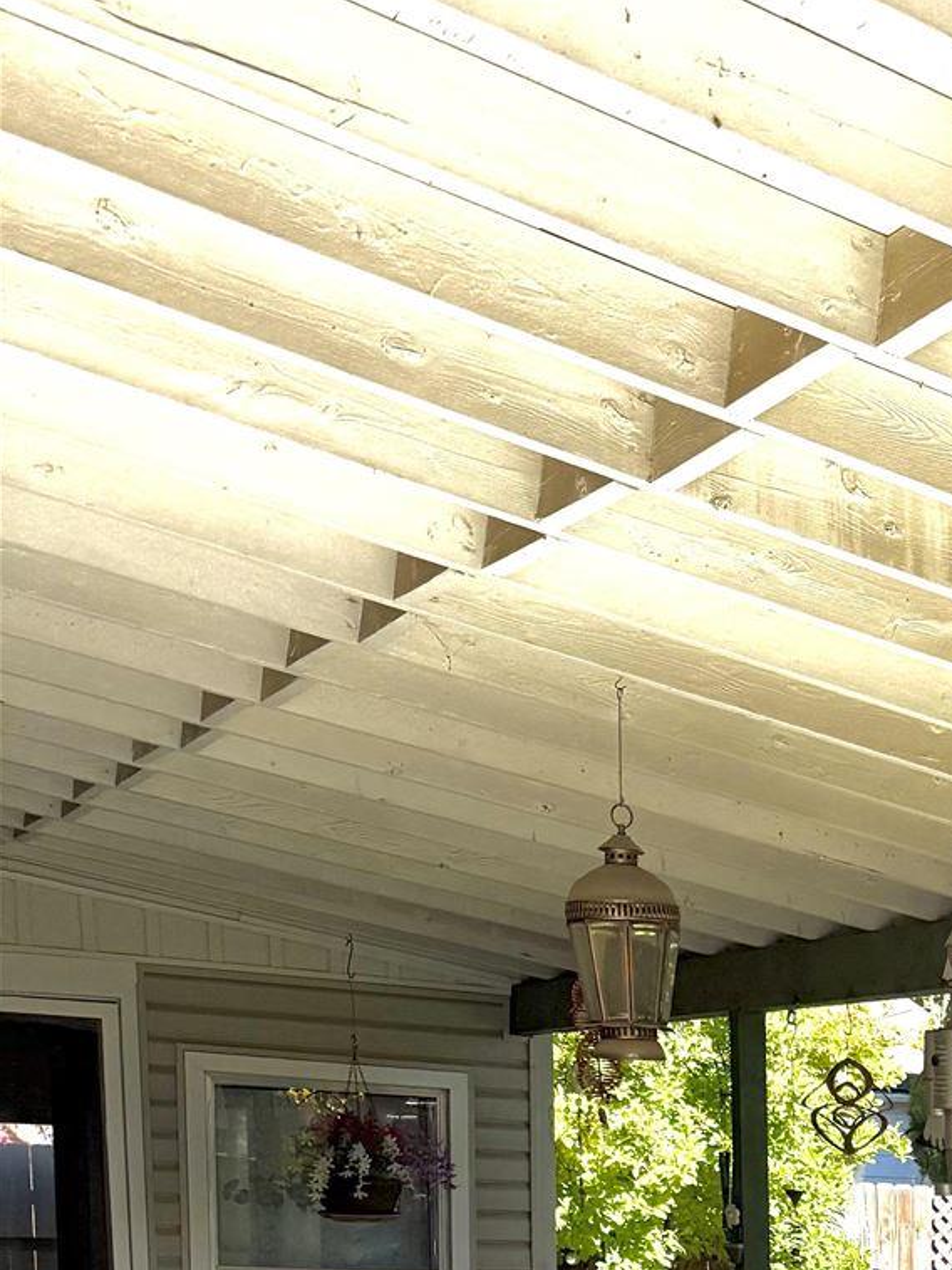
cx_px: 1446
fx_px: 2676
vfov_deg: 23.6
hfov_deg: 17.9
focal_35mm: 73
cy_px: 1634
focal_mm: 6.76
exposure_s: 1/3021
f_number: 1.78
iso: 80
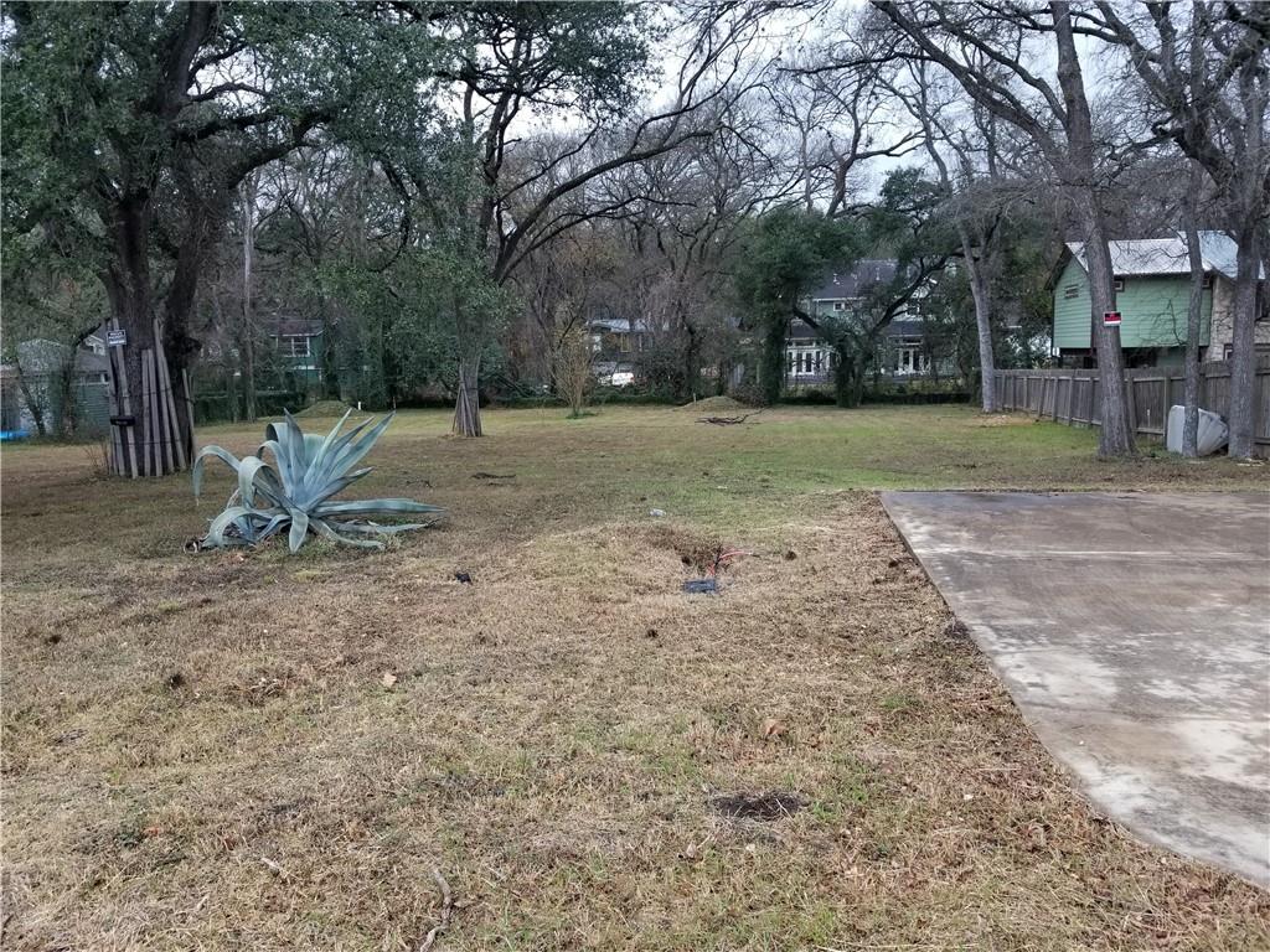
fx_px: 954
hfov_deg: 67.3
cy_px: 476
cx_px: 635
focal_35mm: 26
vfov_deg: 53.1
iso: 50
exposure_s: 1/60
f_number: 1.7
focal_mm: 4.25
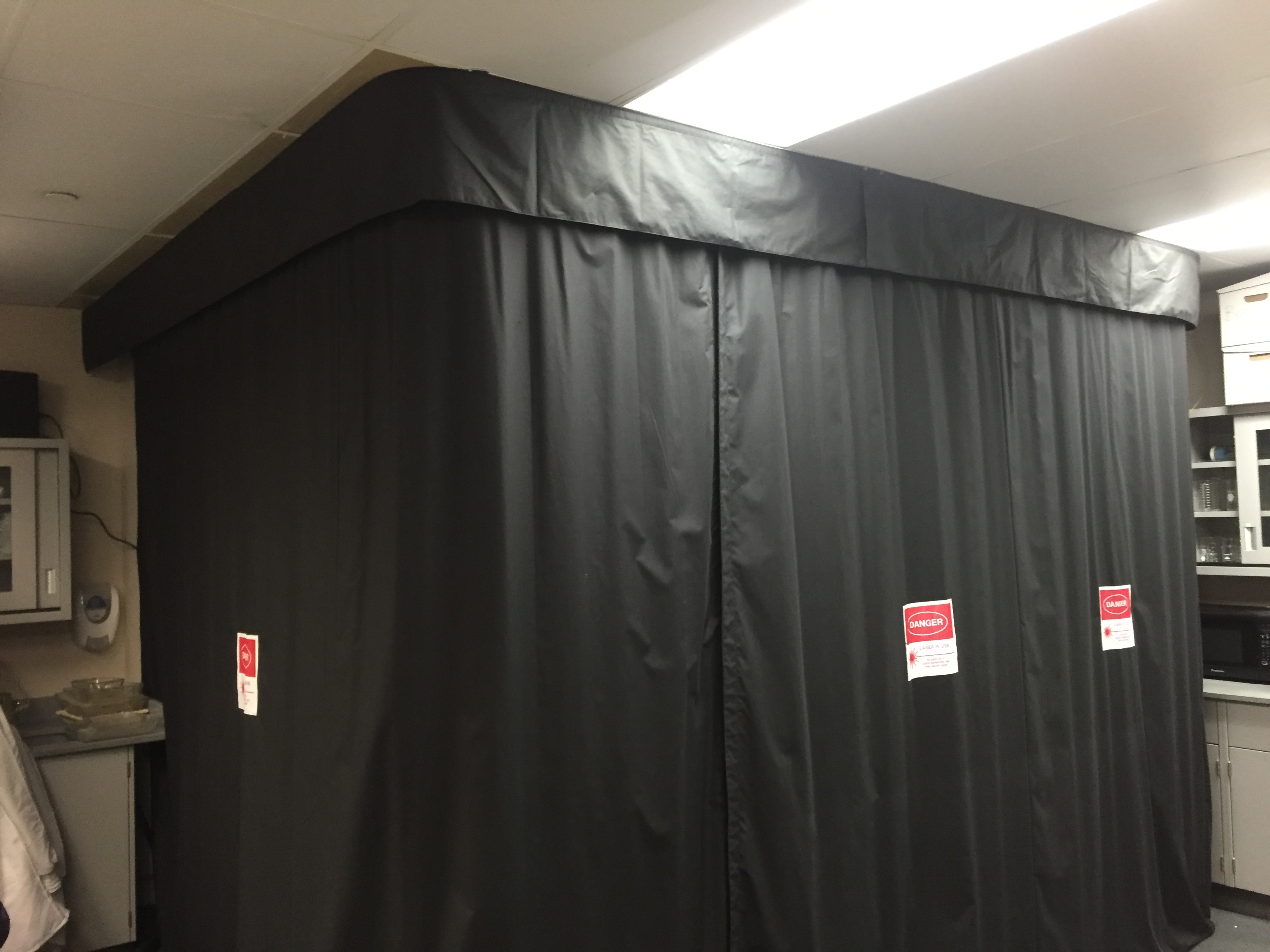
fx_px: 1064
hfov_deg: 61.7
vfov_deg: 48.2
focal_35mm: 29
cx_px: 635
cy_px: 476
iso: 250
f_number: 2.2
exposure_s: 1/17
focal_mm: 4.15
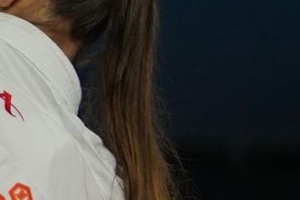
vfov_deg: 1.0
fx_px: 11402
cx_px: -575
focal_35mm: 1369
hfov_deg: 1.5
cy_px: 203
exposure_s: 1/1000
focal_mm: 155
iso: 800
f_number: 2.8
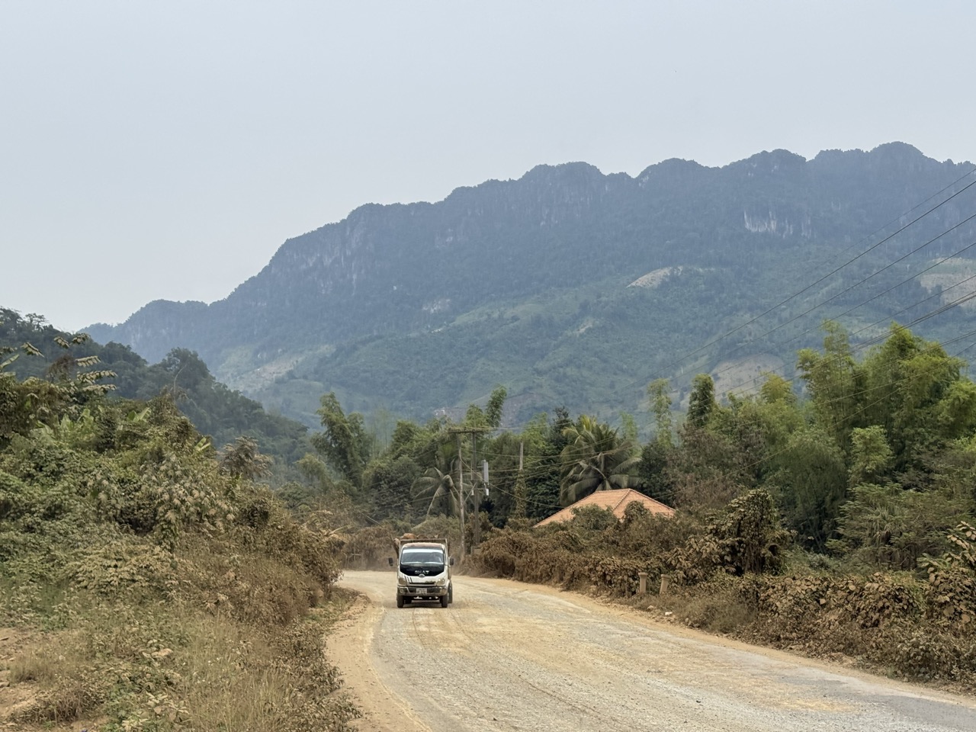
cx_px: 488
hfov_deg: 39.7
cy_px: 366
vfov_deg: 30.3
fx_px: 1353
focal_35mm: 48
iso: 64
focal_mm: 6.76
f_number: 1.78
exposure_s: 1/645
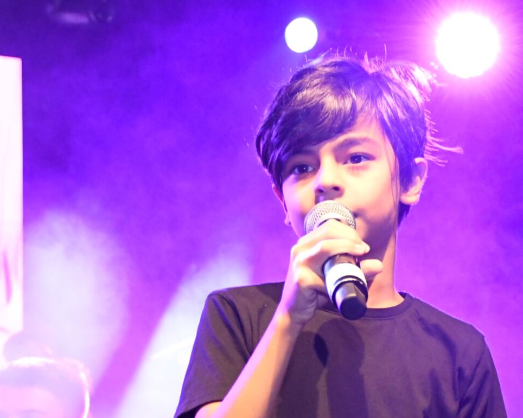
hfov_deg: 13.5
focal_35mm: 142
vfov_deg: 10.8
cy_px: 344
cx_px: 419
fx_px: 2198
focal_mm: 38
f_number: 4.5
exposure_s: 1/125
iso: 4000
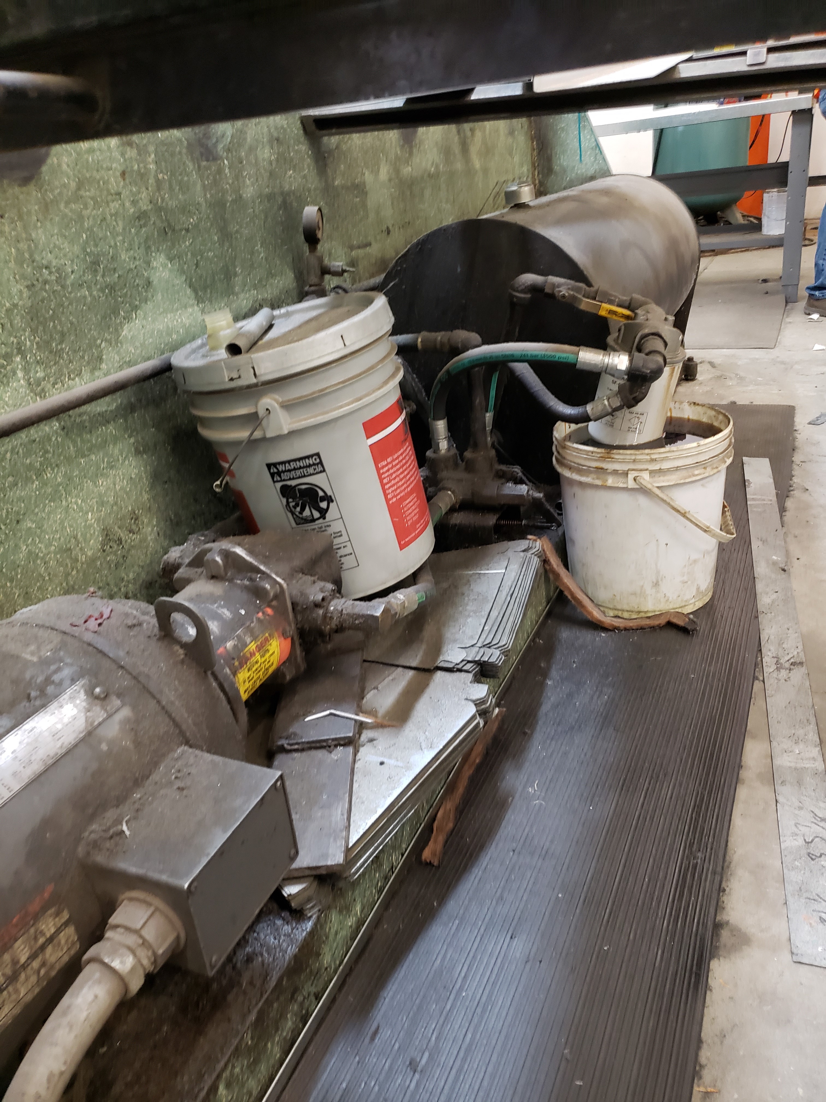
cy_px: 551
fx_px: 827
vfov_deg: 67.3
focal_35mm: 26
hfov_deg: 53.1
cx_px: 413
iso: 250
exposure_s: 1/11
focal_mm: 4.3
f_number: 1.5
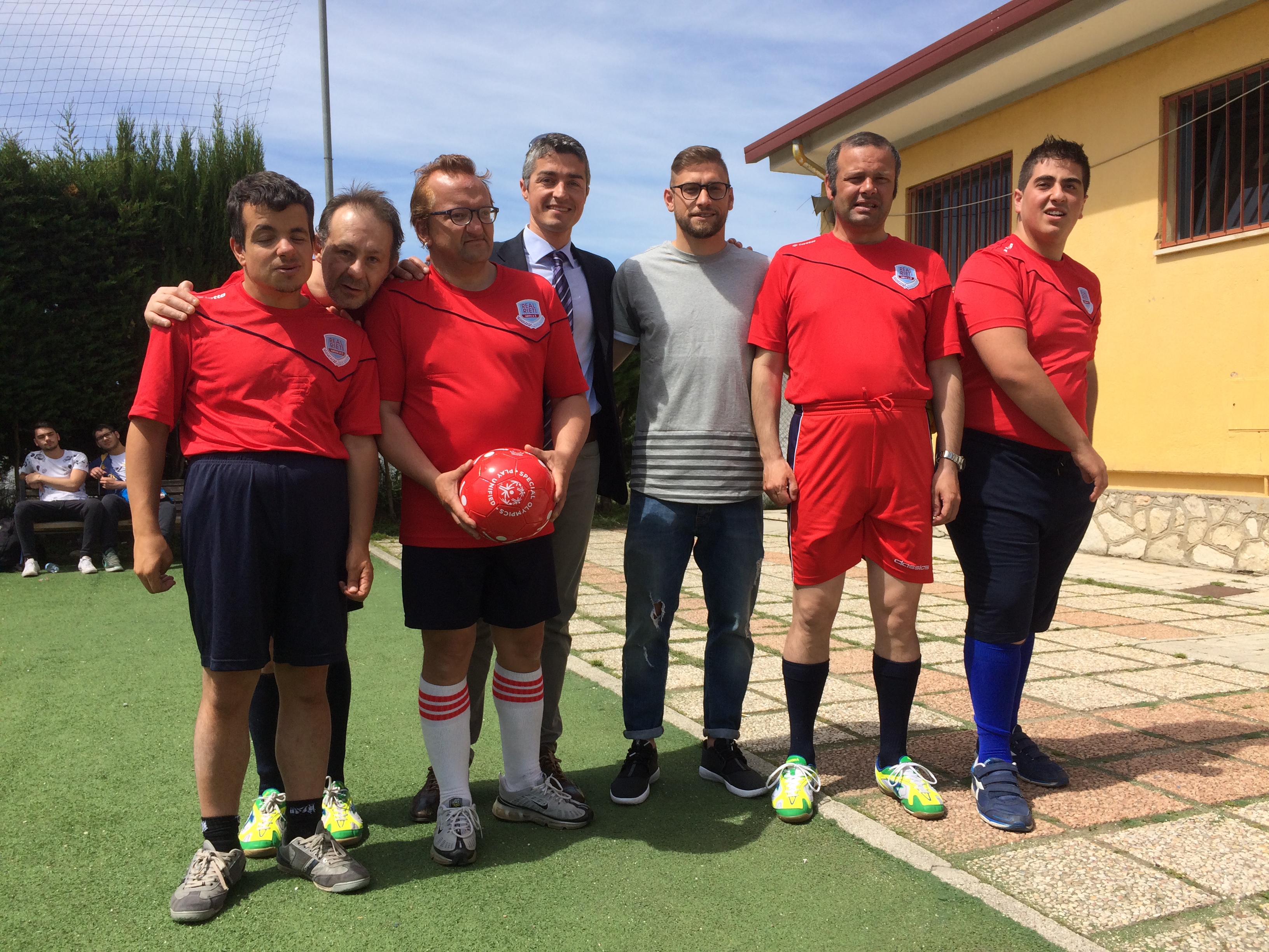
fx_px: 1063
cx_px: 634
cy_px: 476
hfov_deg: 61.7
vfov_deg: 48.2
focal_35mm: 29
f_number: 2.2
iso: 32
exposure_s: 1/1866
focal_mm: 4.15
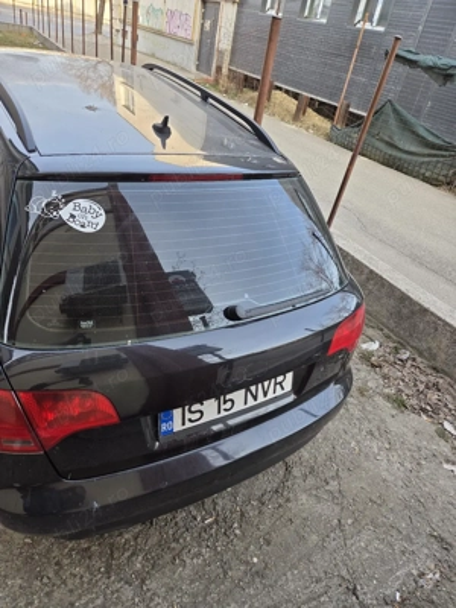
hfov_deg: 58.9
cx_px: 228
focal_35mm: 23
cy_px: 304
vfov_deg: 73.9
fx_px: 404
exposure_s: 1/182
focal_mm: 5.4
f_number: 1.8
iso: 64
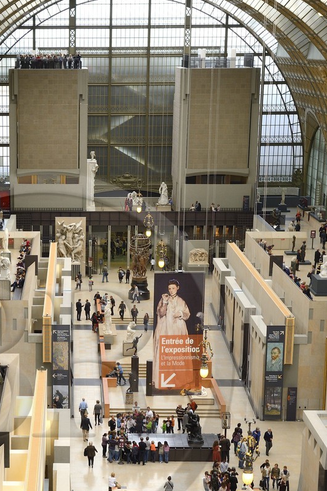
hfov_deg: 15.0
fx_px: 1228
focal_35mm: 90
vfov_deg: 22.4
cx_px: 42
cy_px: 363
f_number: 5
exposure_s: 1/80
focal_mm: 45
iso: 400
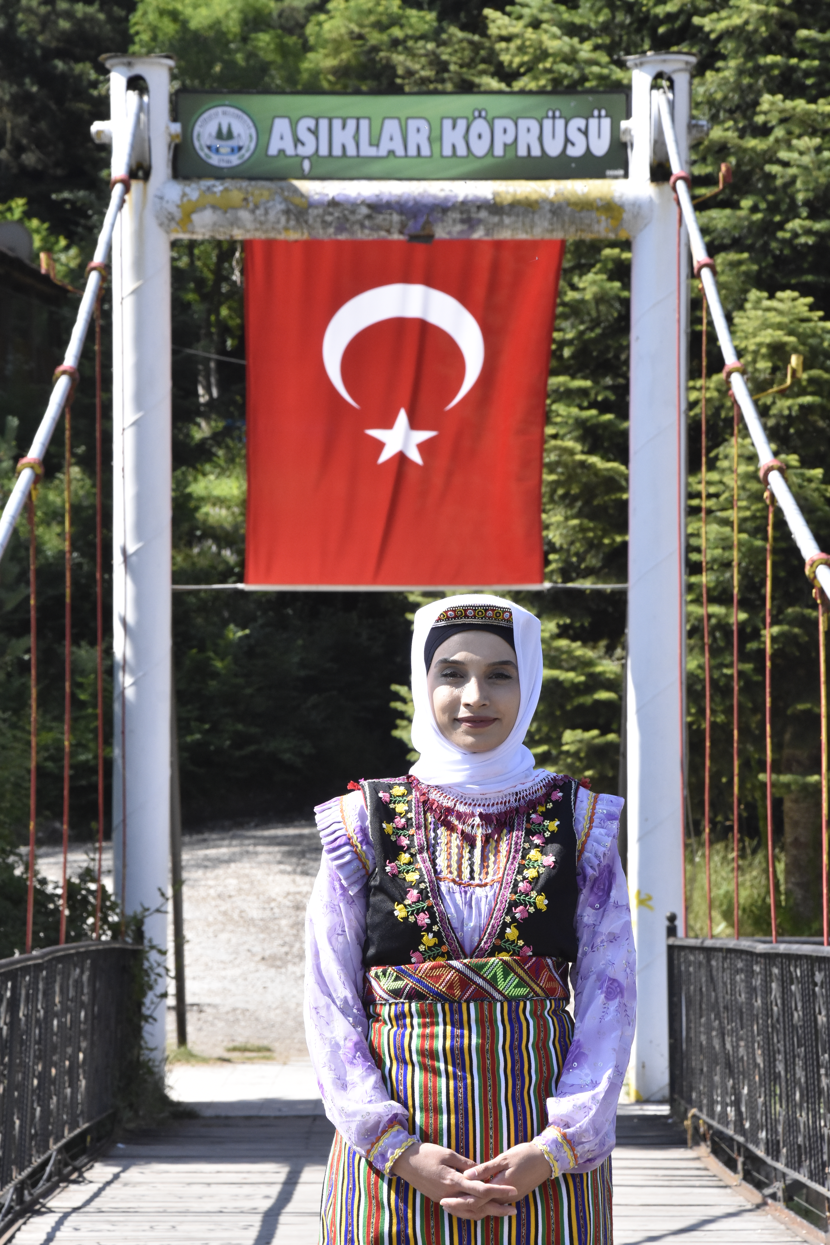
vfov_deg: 33.4
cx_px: 415
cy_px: 622
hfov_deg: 22.6
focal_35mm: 60
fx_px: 2075
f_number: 8
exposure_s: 1/800
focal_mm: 40
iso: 1250
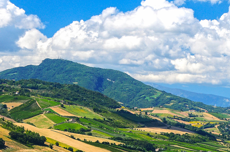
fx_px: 1302
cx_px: 196
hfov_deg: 10.1
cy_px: 145
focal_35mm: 204
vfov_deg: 6.7
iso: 200
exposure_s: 1/200
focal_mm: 70
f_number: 7.1
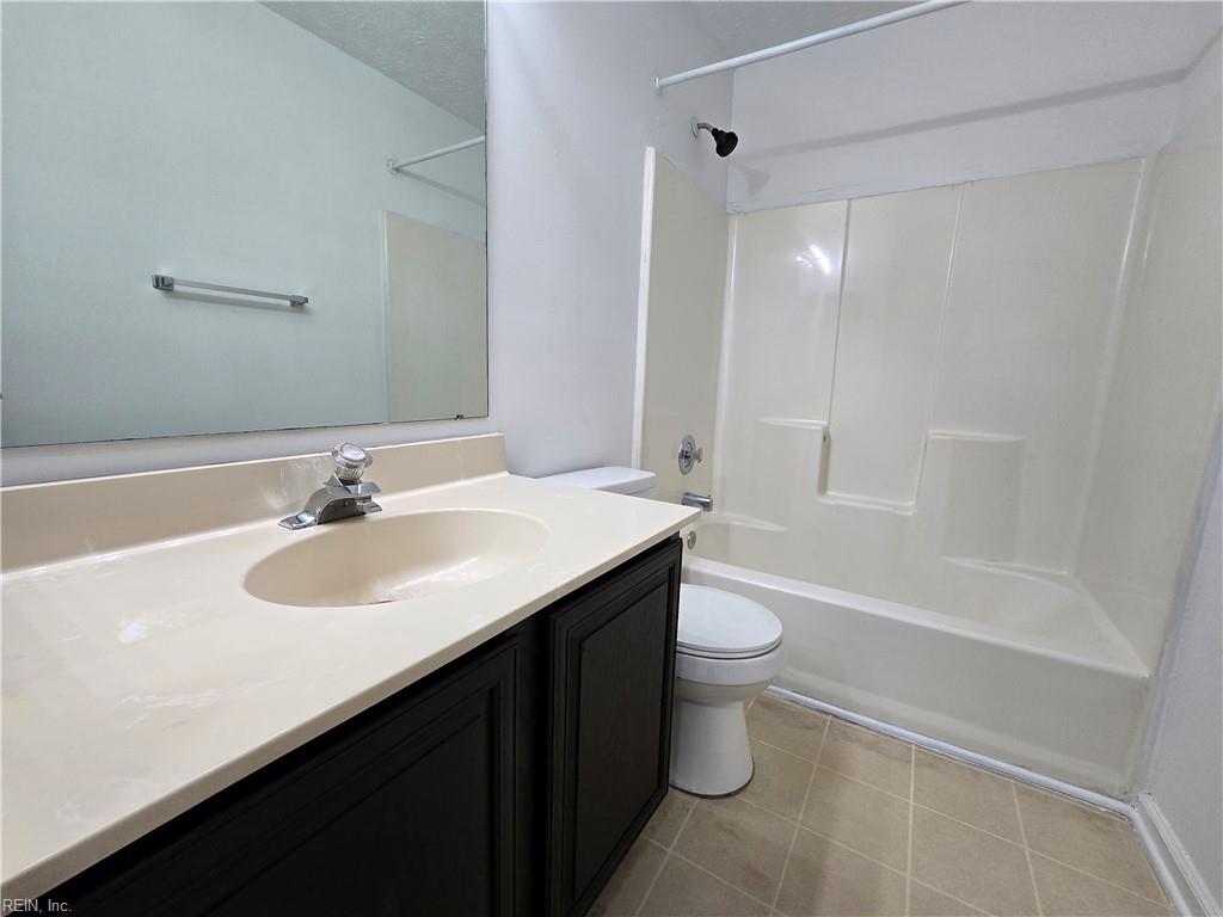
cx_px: 612
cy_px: 458
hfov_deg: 106.2
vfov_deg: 89.9
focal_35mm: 13
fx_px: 459
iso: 100
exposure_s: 1/60
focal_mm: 2.2
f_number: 2.2
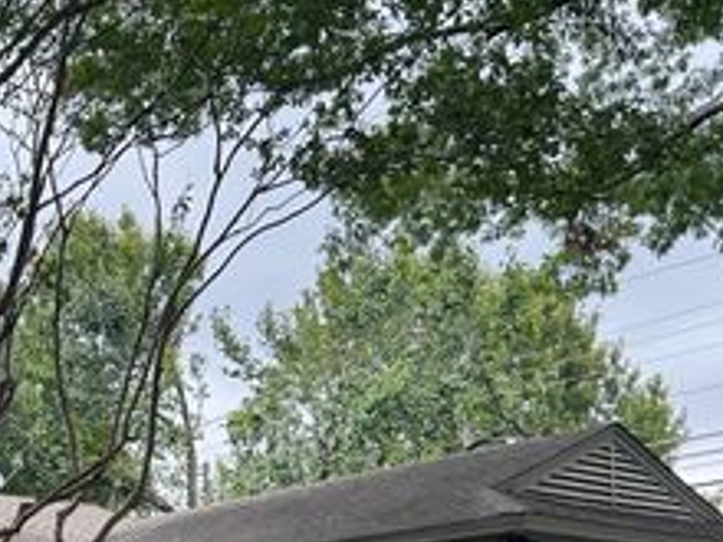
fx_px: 1232
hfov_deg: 30.2
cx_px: -16
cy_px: 606
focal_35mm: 59
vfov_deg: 23.2
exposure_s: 1/183
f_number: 1.5
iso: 40
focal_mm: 5.7
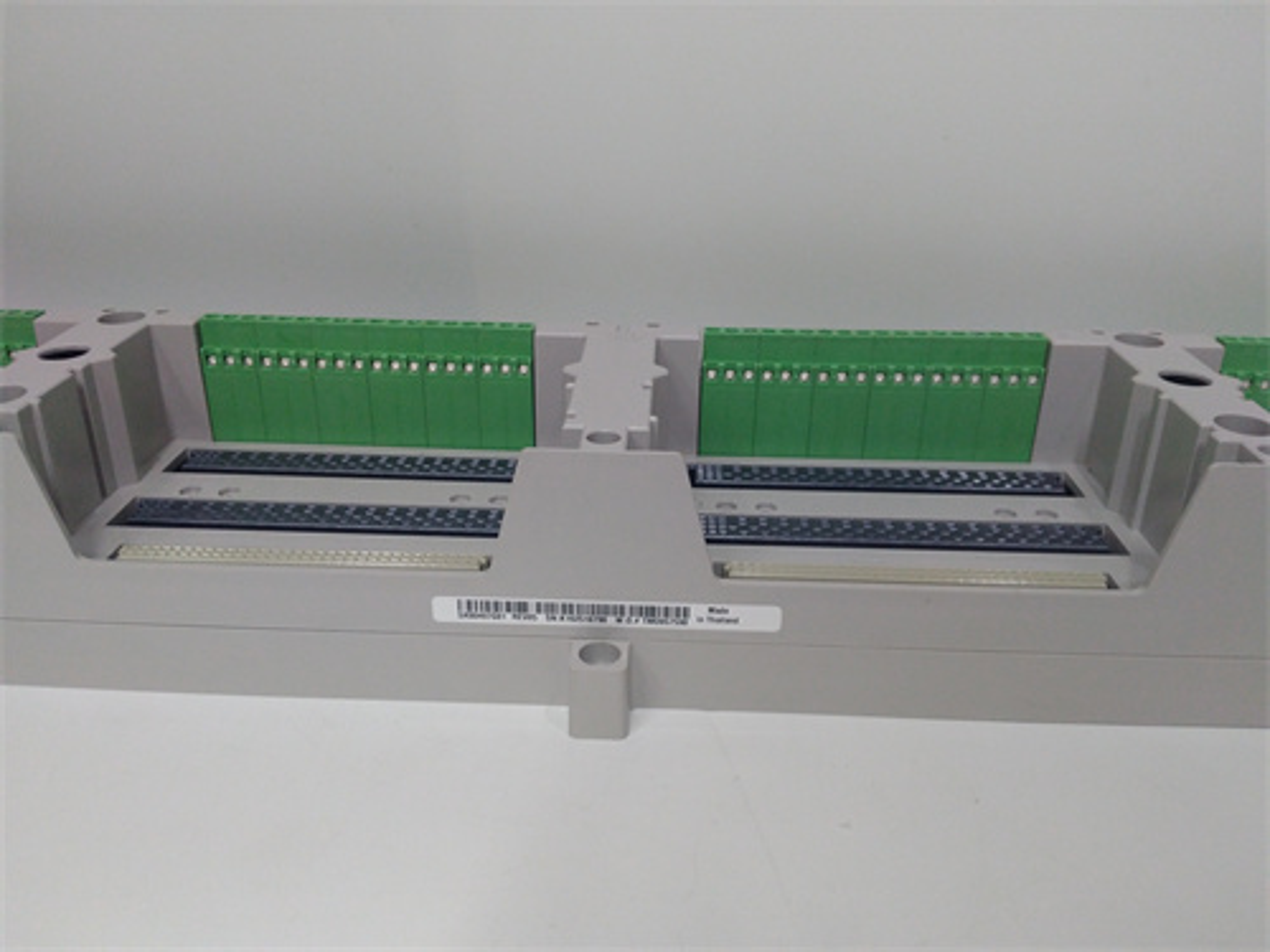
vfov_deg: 51.4
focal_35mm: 27
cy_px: 476
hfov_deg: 65.3
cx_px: 635
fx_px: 991
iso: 269
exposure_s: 1/33
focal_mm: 3.79
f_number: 2
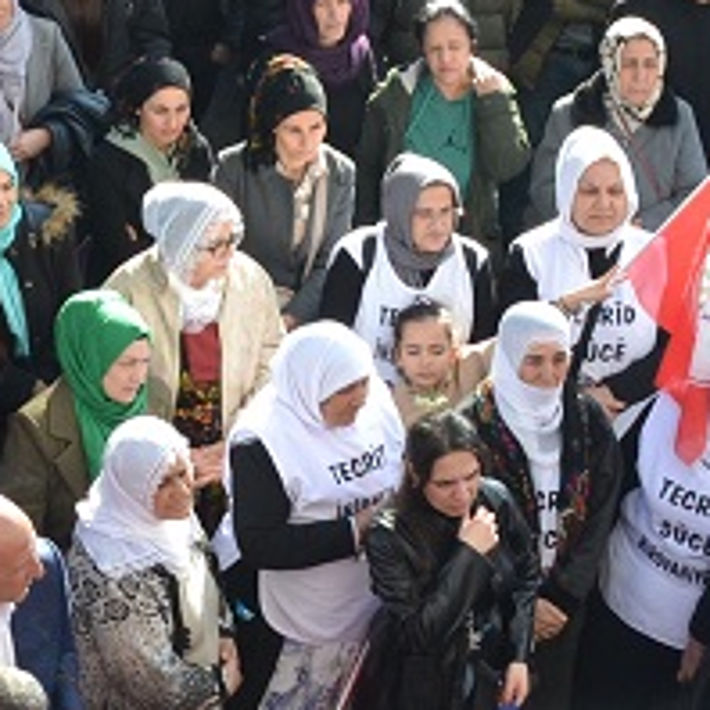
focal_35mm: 122
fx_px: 2831
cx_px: -115
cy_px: 95
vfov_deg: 14.2
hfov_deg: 13.9
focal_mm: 20
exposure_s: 1/125
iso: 360
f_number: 5.6
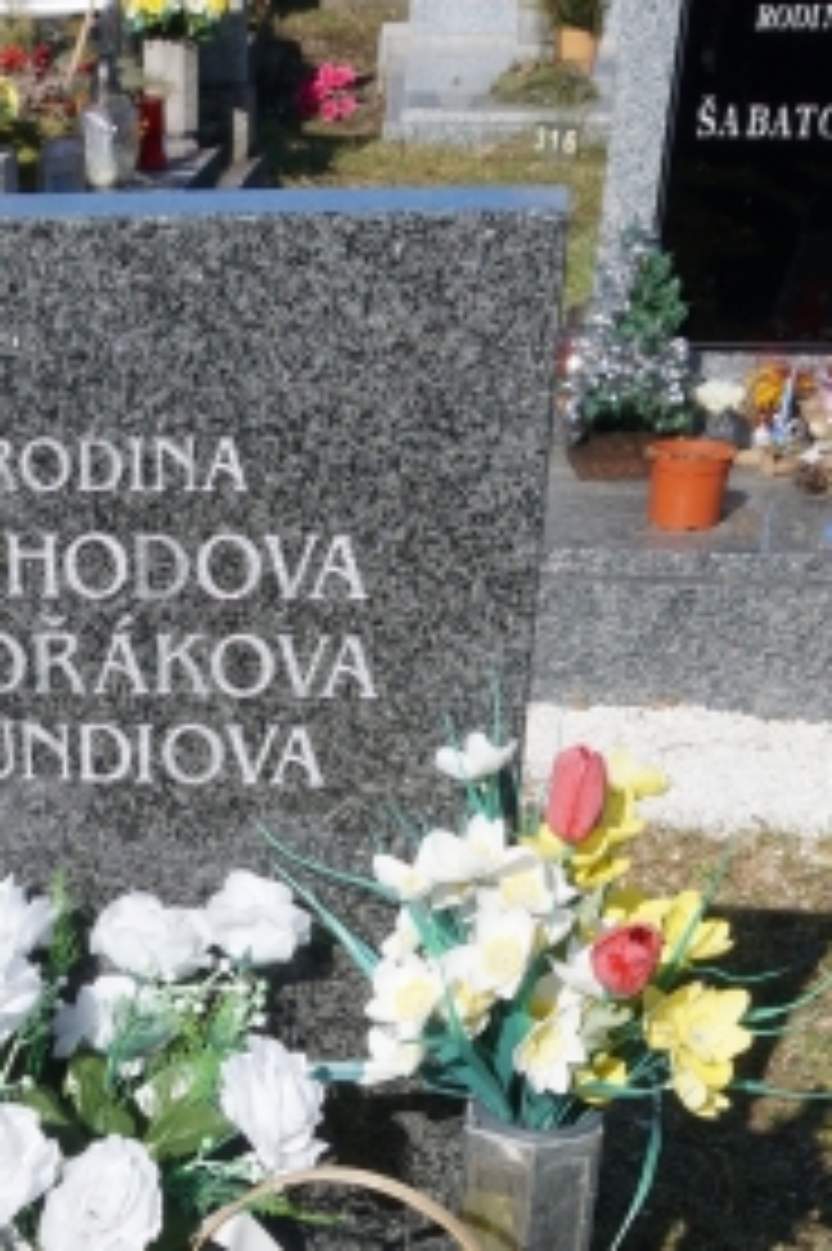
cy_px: 1629
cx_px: -9
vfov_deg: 25.2
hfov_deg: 19.1
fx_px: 2395
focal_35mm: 69
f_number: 9
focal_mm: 16
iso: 100
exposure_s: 1/200
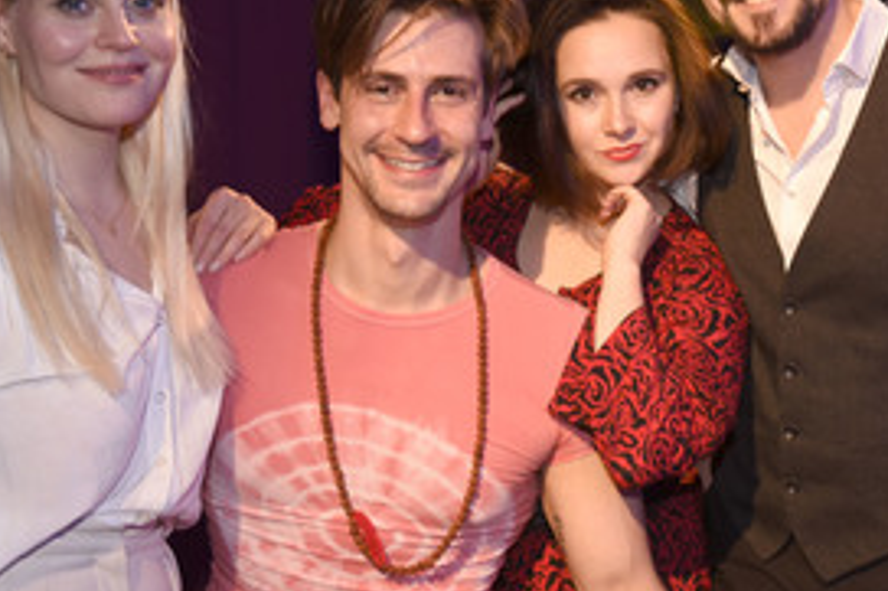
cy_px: 251
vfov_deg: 21.5
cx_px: 468
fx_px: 1553
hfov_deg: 31.9
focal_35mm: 63
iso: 1250
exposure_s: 1/60
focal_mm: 38
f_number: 6.3
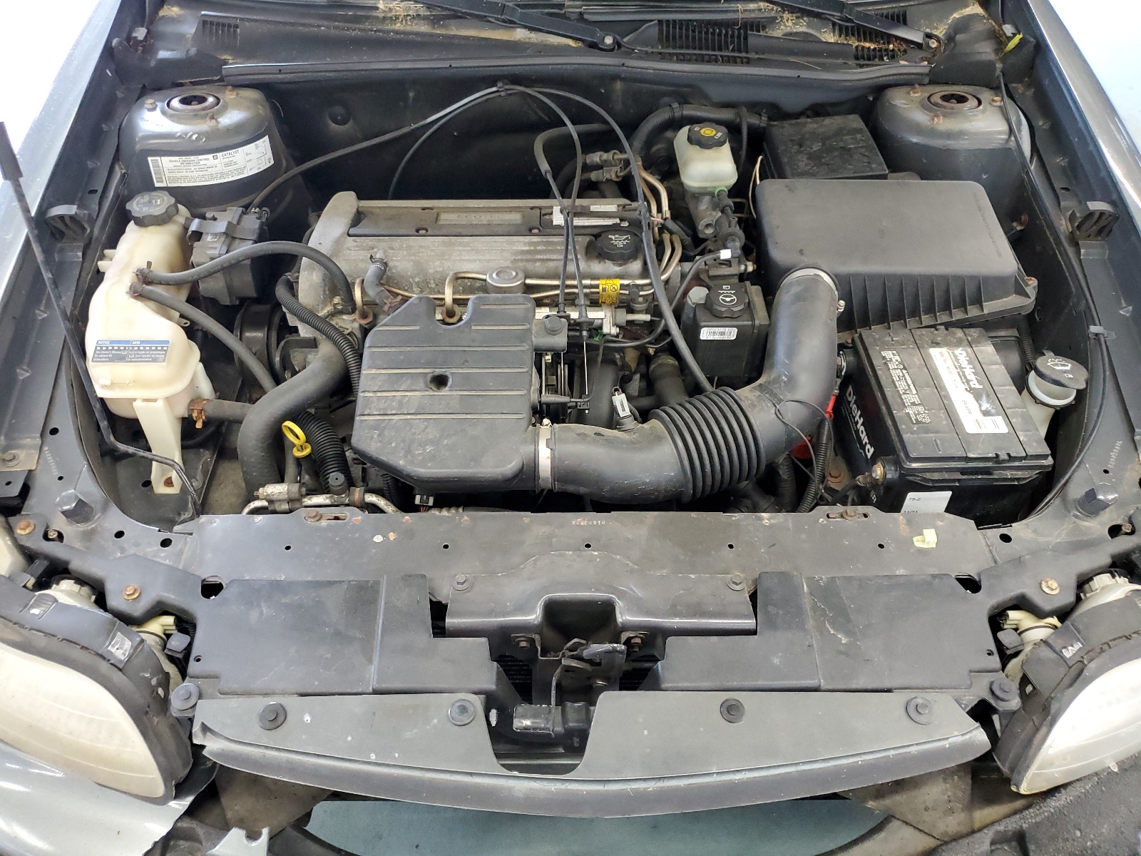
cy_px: 428
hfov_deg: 67.3
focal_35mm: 26
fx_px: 857
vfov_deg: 53.1
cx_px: 570
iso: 317
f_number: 1.5
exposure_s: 1/40
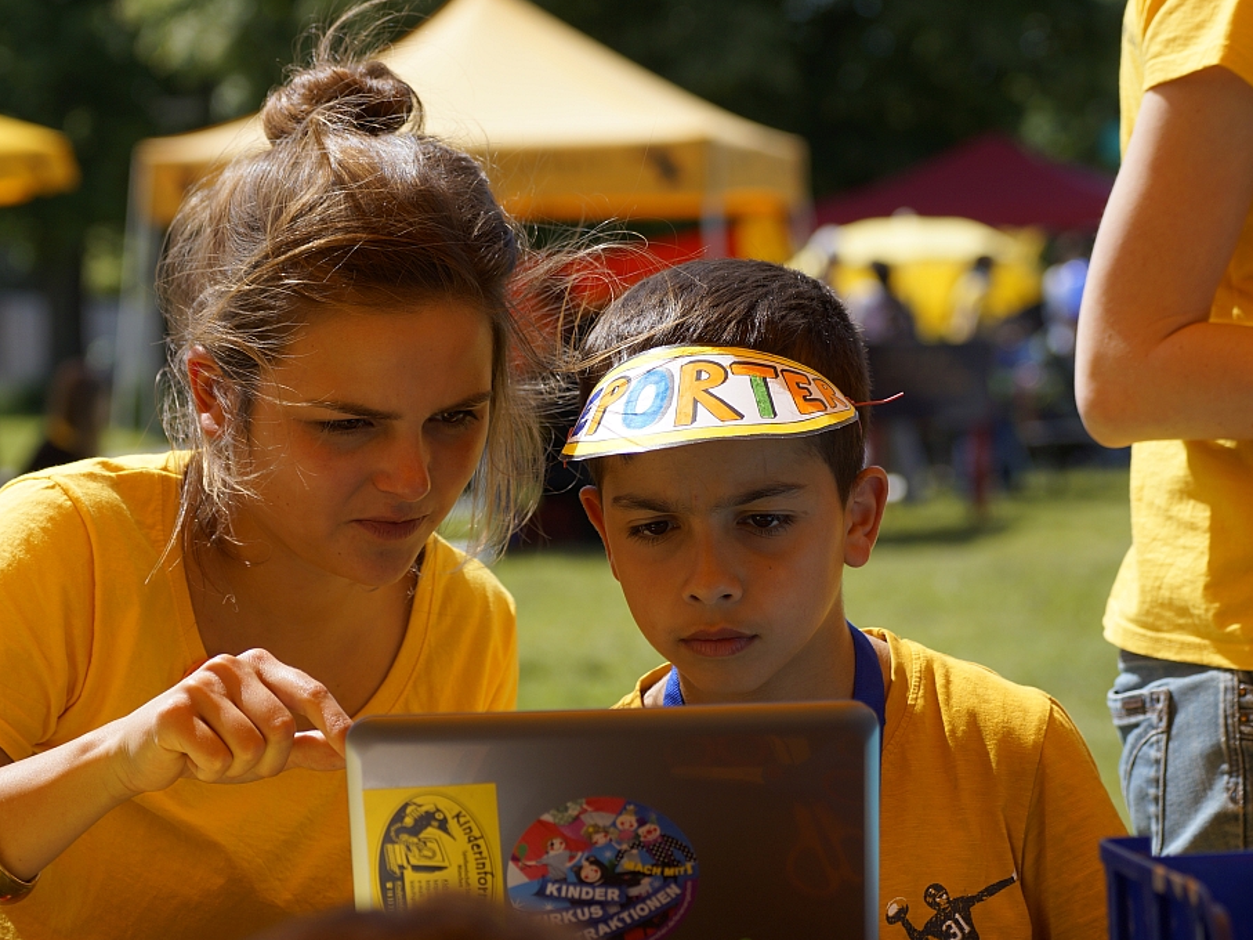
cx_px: 594
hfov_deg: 17.3
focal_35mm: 114
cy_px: 470
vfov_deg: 13.0
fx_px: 4126
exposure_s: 1/640
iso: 100
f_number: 4.5
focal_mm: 70
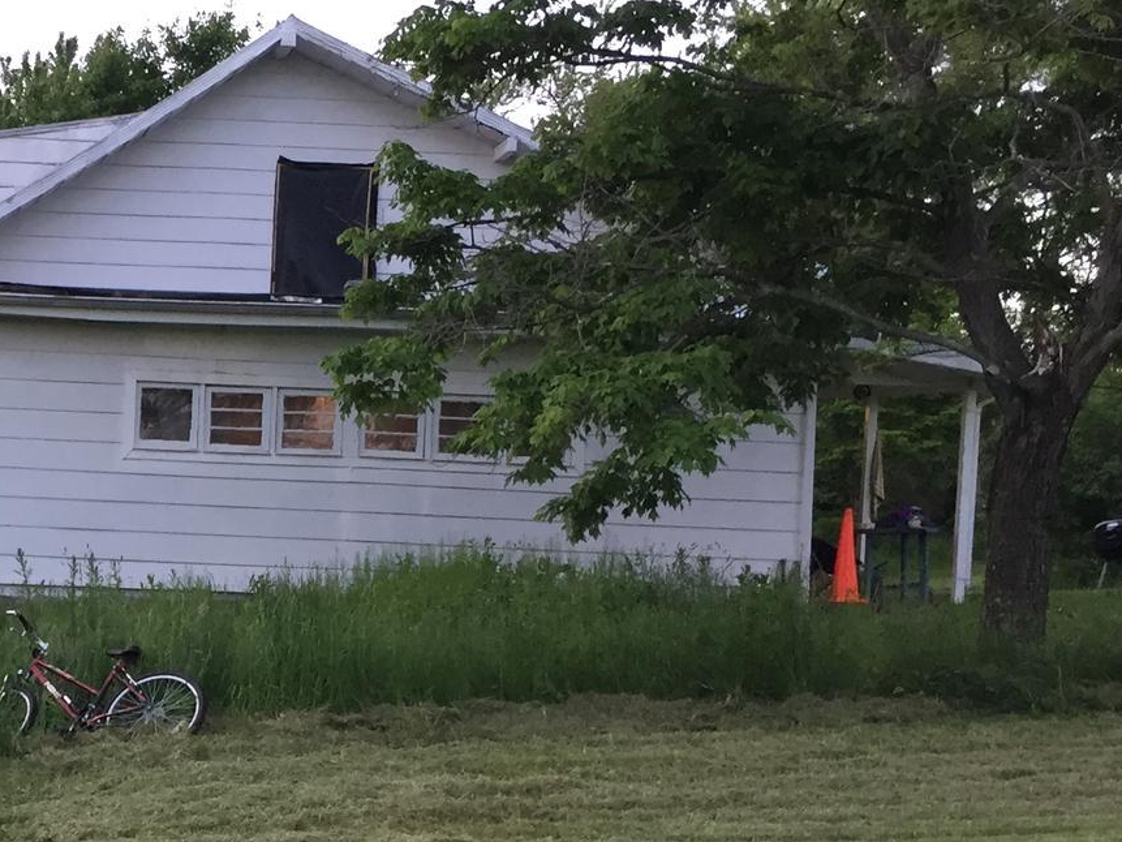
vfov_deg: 21.1
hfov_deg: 26.4
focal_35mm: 69
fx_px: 2237
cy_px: 678
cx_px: -36
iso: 64
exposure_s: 1/30
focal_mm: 4.15
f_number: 2.2
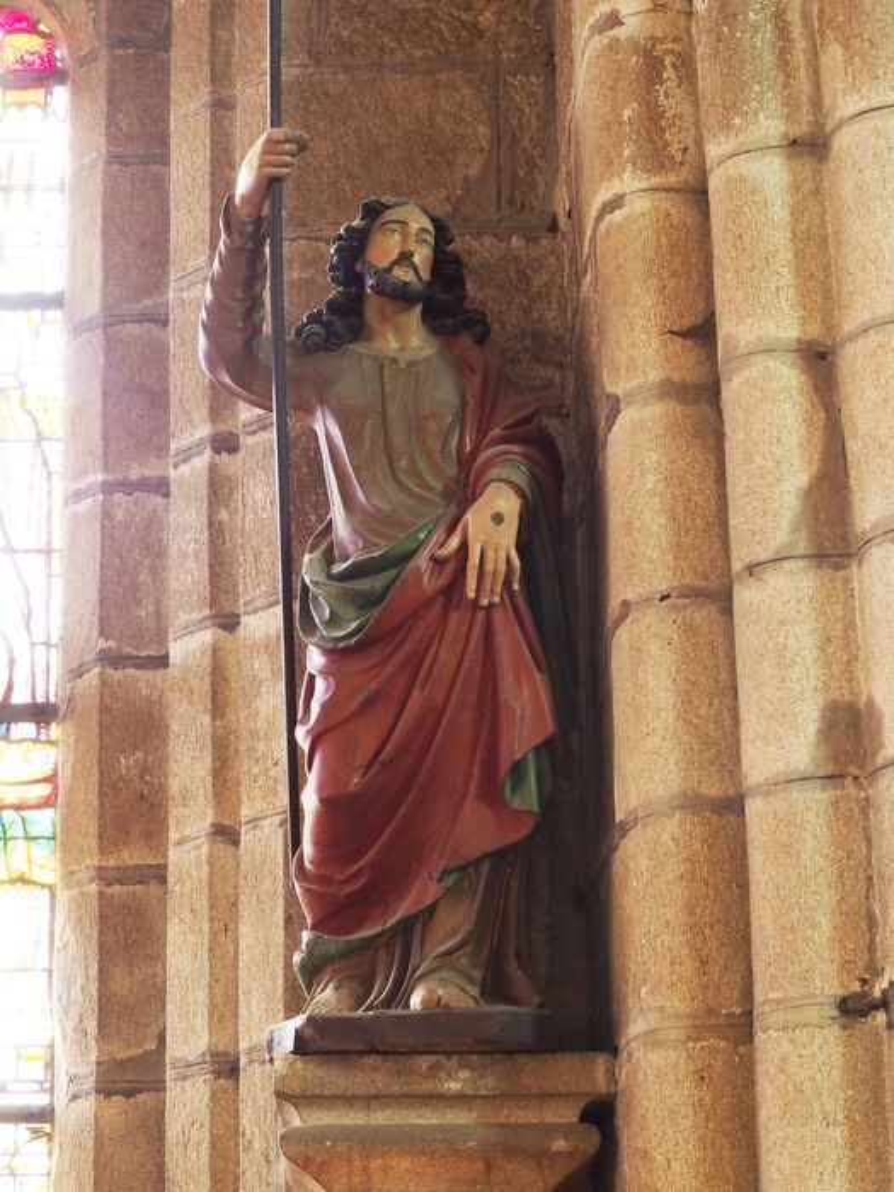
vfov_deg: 24.4
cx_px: 447
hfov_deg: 18.4
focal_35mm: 80
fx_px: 2755
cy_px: 596
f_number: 13
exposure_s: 1/1.3
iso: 1600
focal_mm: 40
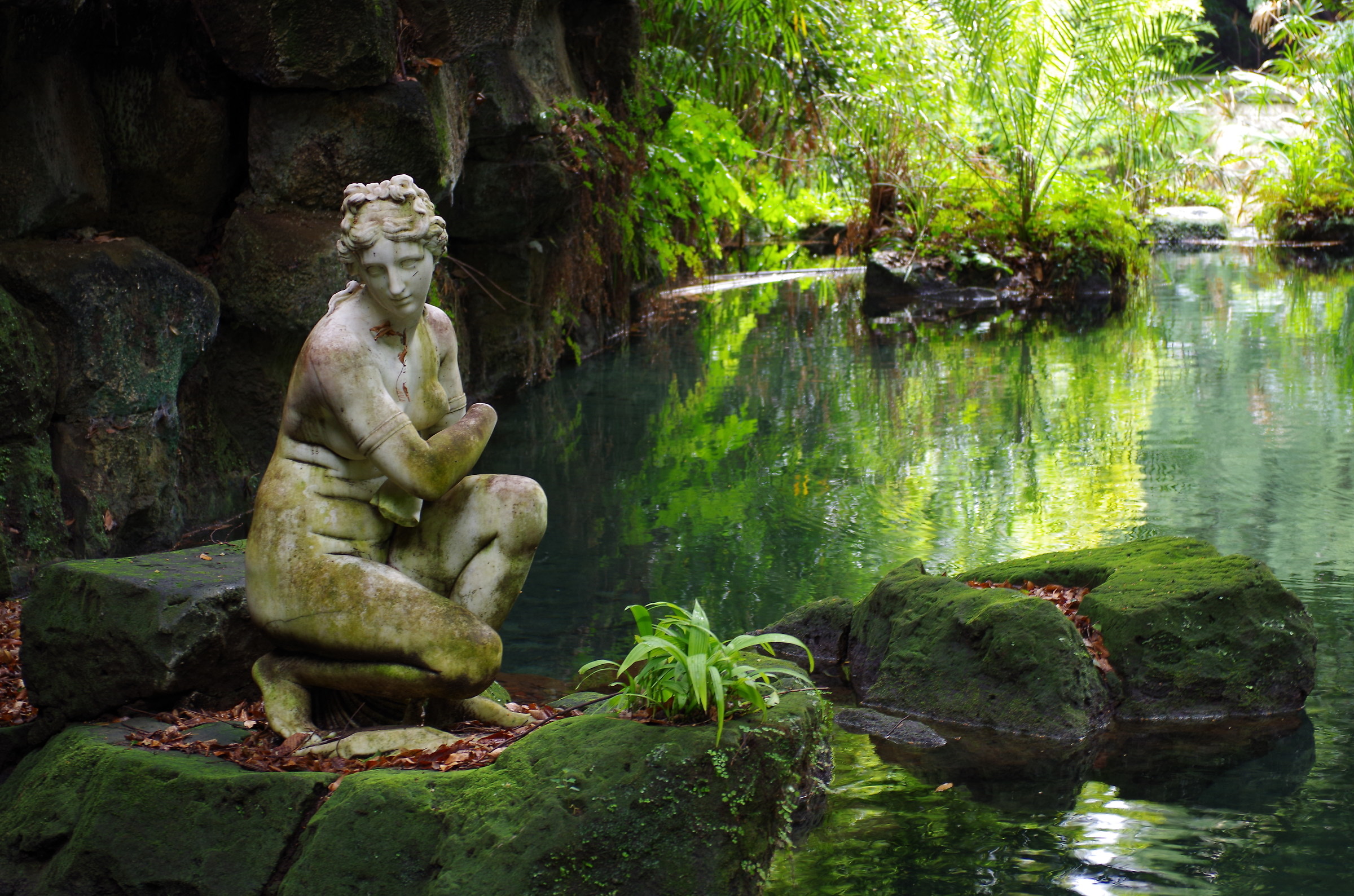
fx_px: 3265
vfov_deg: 15.6
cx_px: 677
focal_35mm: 87
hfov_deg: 23.4
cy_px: 448
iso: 200
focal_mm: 58
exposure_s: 1/15
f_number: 4
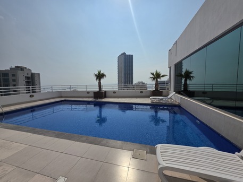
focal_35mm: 13
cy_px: 91
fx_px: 91
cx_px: 122
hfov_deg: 106.2
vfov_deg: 89.9
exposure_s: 1/7906
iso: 32
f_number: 1.9
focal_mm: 2.2
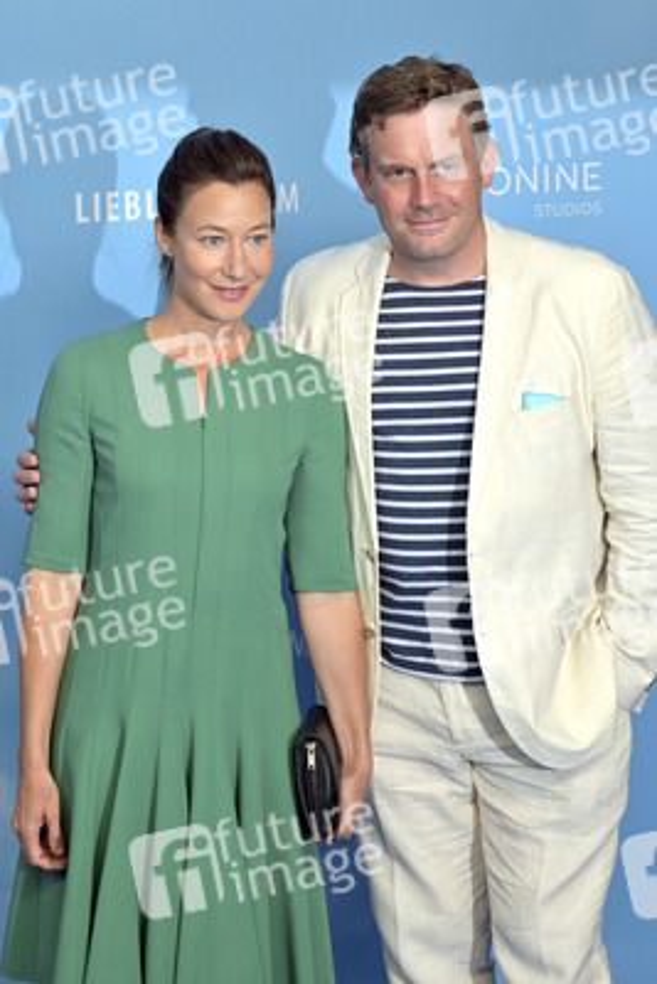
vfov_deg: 28.8
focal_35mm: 70
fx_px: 1914
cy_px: 492
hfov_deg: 19.5
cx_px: 328
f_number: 4
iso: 160
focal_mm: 70
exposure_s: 1/200
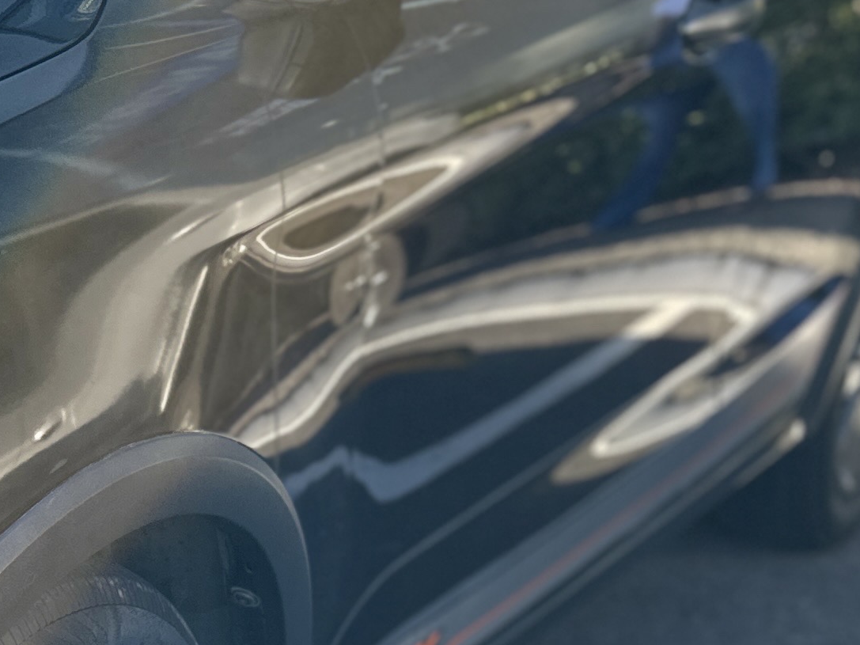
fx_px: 2211
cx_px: -388
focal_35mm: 89
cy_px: 431
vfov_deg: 16.6
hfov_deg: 19.5
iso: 80
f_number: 1.78
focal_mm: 6.86
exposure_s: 1/850
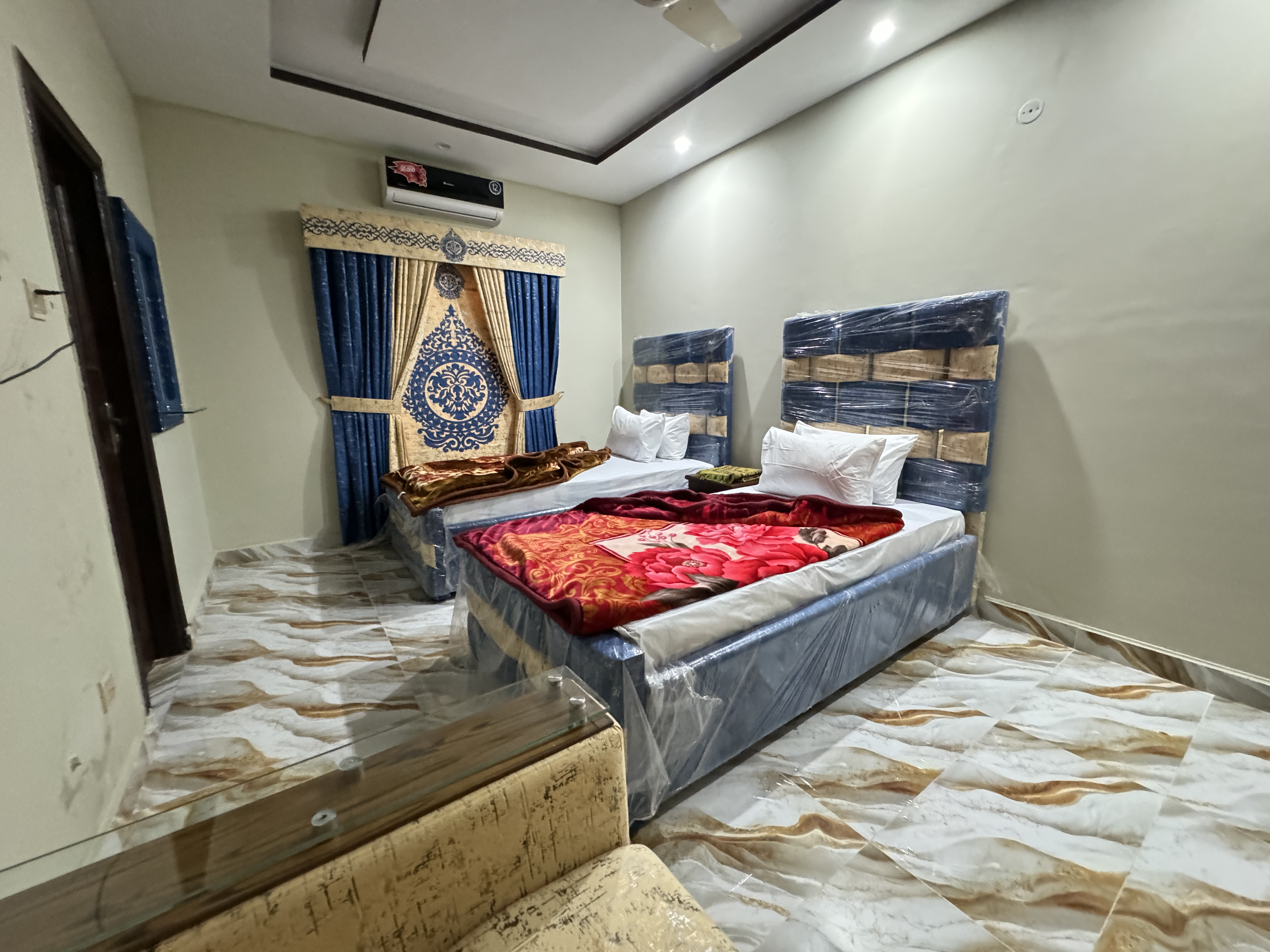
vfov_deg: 85.7
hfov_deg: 102.1
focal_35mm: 14
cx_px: 635
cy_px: 476
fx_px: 514
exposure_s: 1/50
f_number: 2.2
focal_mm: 2.22
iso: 1250
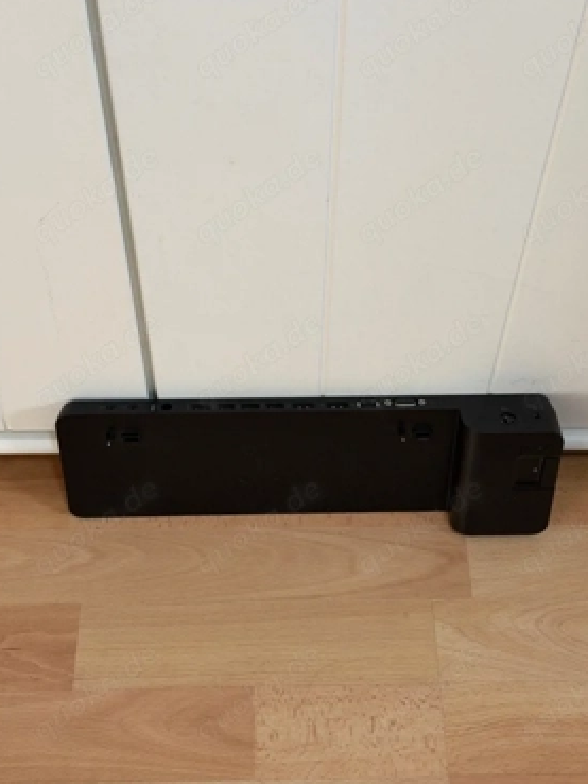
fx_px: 1177
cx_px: 304
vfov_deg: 36.8
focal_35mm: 52
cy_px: 385
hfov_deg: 28.0
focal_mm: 6.76
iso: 250
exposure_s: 1/60
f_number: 1.78
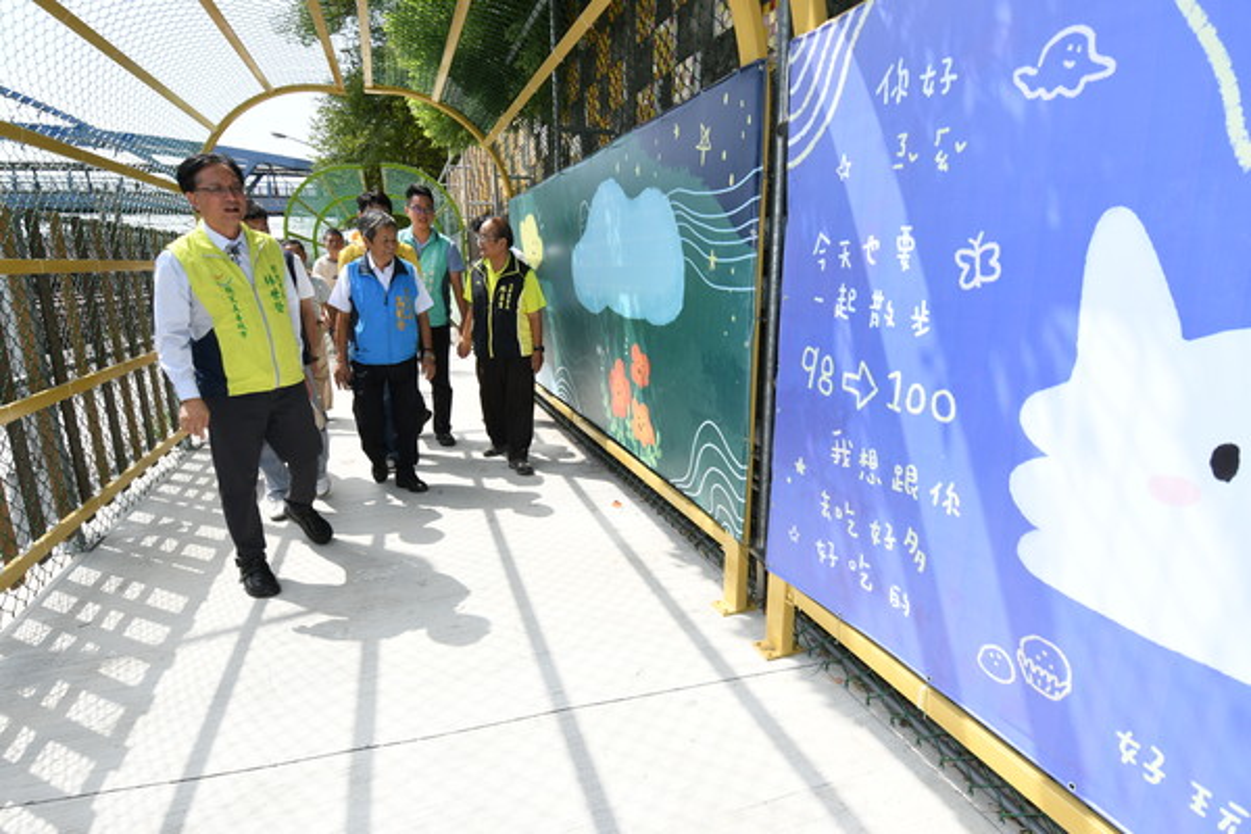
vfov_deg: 67.4
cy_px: 417
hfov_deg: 90.0
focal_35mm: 18
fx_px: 625
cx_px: 626
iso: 100
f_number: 7.1
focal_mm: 12
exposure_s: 1/250
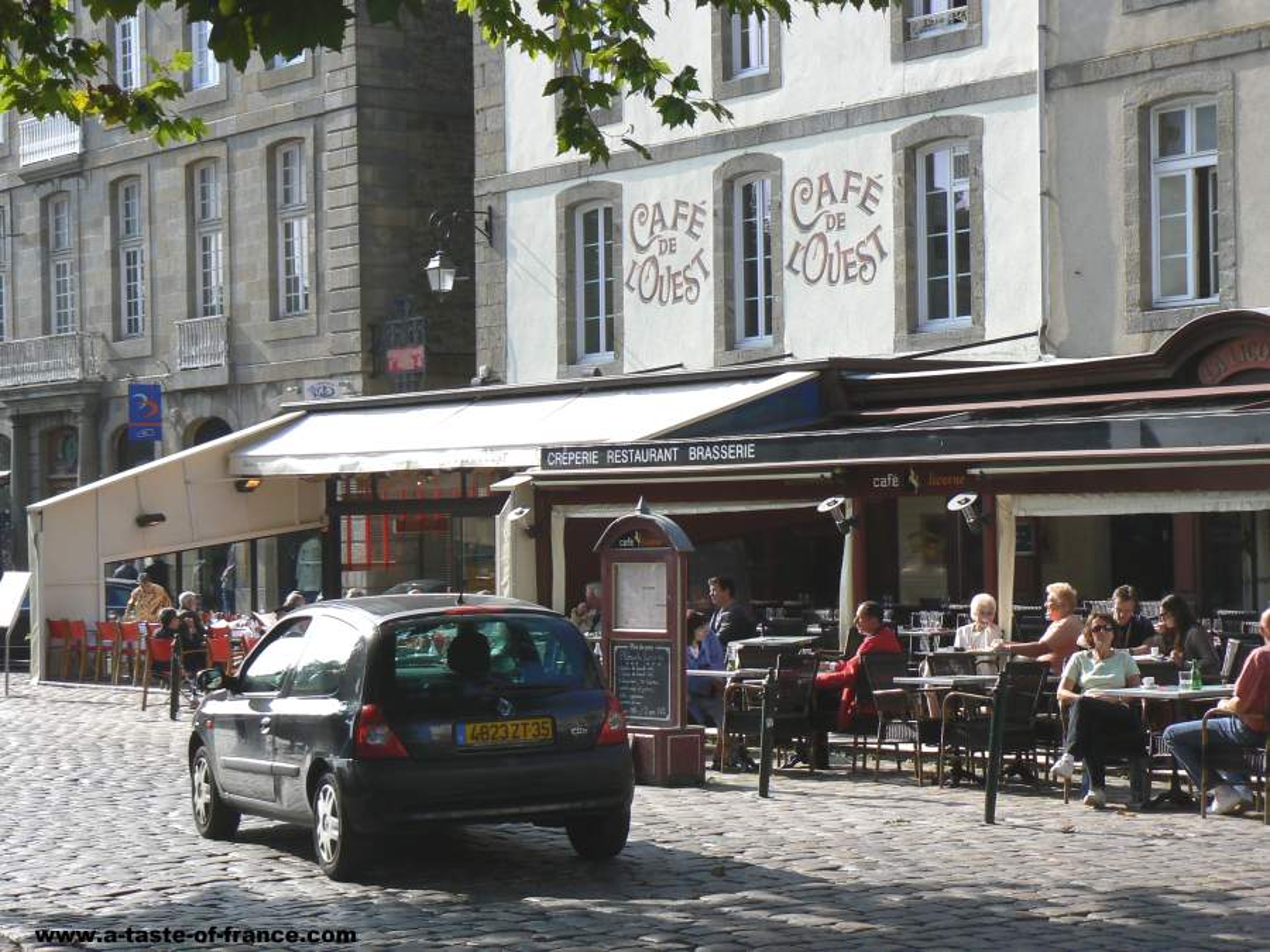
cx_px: 635
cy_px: 476
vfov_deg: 19.9
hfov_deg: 26.3
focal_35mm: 74
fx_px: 2715
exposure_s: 1/1000
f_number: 3.2
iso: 100
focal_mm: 12.4
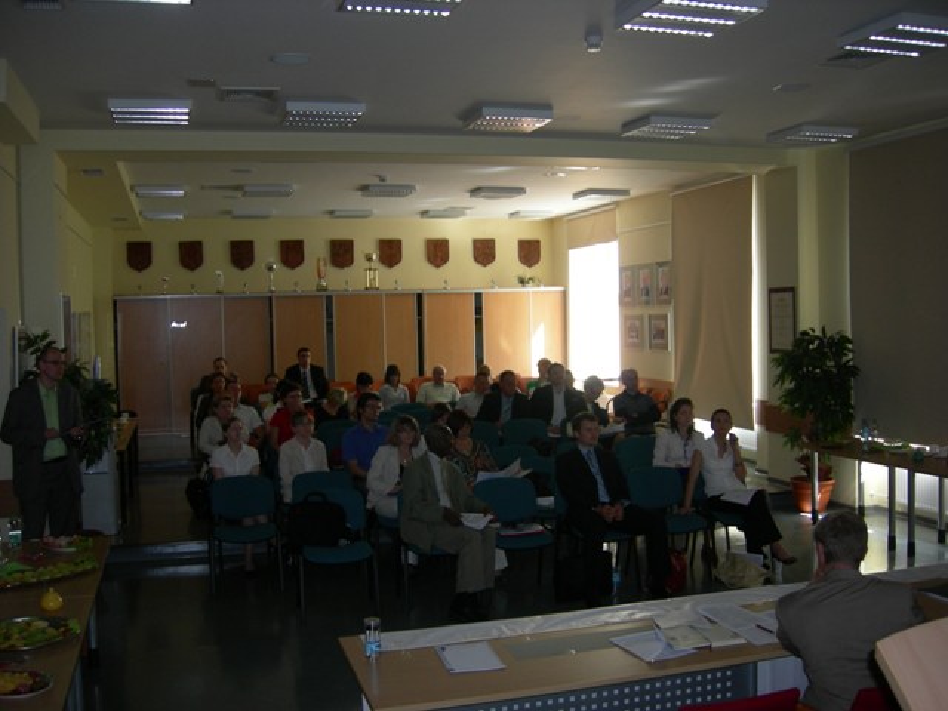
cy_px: 356
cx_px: 474
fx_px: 986
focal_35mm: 36
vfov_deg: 39.7
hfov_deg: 51.4
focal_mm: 7.5
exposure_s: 1/30
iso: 86
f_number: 2.7
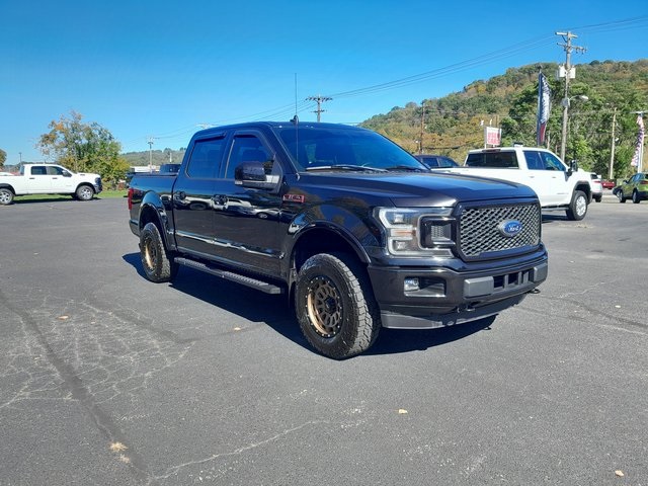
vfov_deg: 51.4
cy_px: 243
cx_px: 324
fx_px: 505
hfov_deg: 65.3
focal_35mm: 27
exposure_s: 1/196
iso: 40
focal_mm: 4
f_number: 1.8
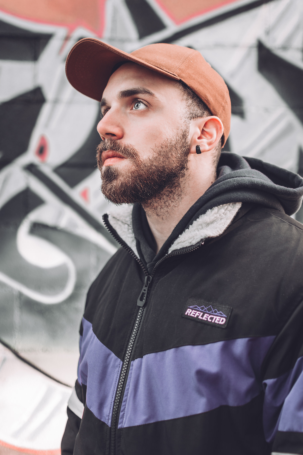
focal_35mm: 52
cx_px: 152
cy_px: 228
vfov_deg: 37.9
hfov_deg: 25.8
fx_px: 663
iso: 100
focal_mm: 35
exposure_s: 1/80
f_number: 2.2
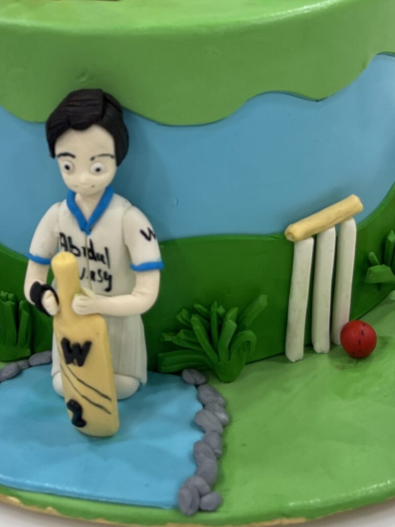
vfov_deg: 28.4
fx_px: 989
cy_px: 30
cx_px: 200
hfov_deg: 22.6
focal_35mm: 65
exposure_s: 1/100
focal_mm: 5.1
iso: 64
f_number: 1.6
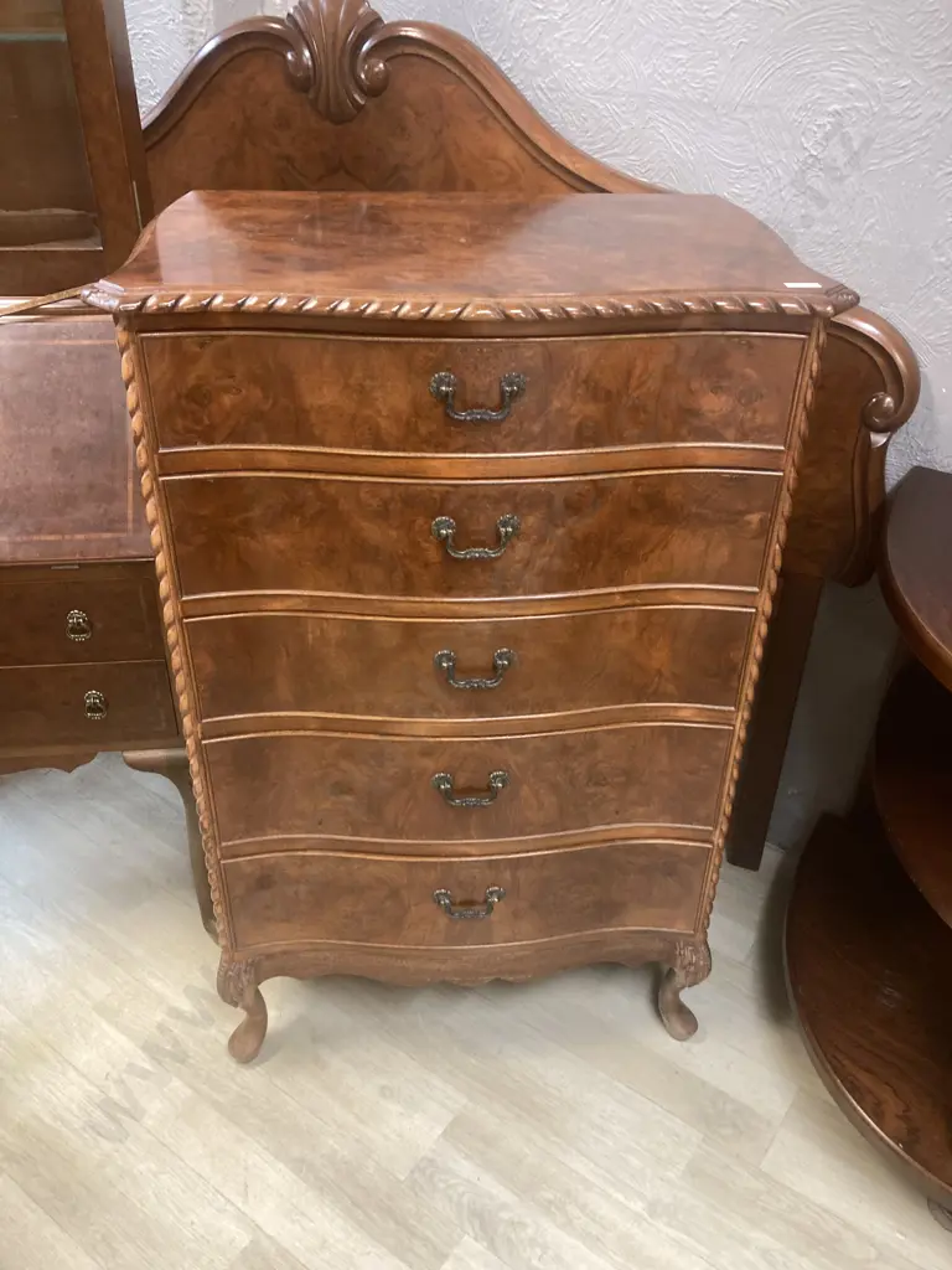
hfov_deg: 49.7
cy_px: 635
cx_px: 476
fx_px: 1027
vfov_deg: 63.4
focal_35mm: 28
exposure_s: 1/50
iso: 250
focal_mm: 3.99
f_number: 1.8
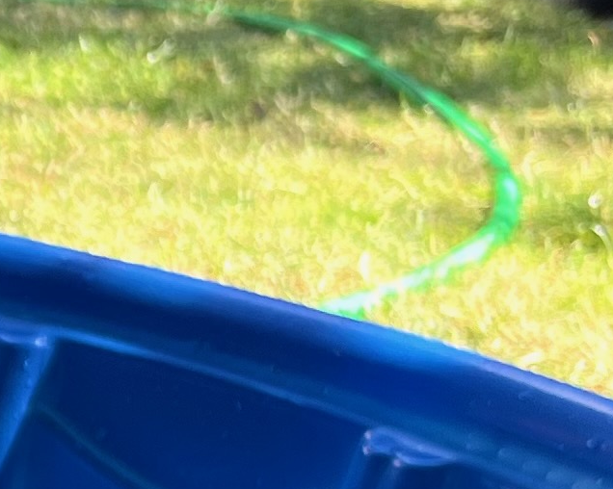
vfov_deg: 9.5
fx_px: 2919
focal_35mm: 161
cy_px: 495
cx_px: -639
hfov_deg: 10.9
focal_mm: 5.1
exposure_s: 1/164
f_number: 1.6
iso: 40
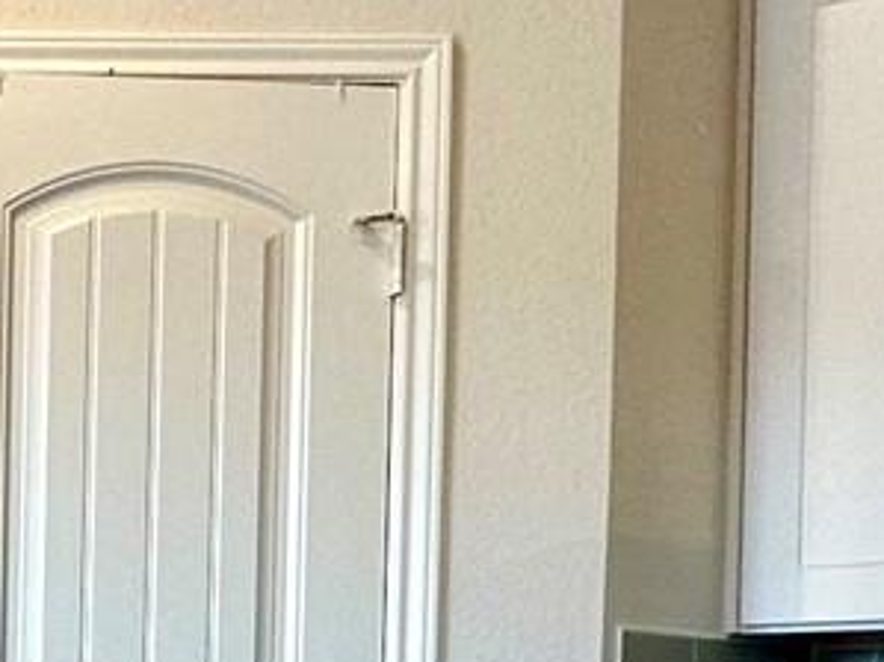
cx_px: -494
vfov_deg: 14.8
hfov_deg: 18.0
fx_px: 2451
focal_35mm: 96
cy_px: 848
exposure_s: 1/120
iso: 125
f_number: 2.2
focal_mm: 2.22
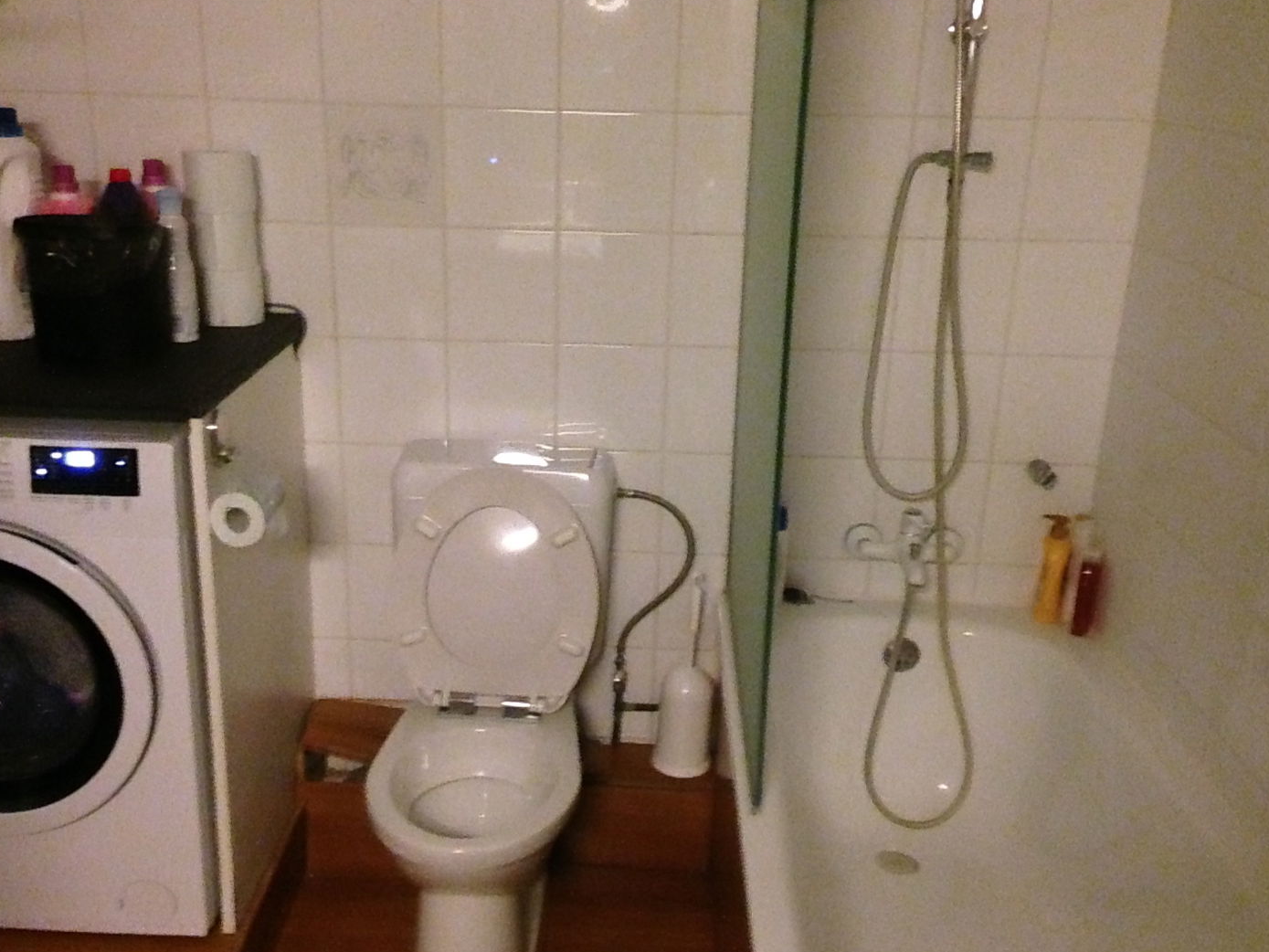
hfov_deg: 49.0
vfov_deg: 37.7
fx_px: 1393
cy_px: 527
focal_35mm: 38
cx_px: 607
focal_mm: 4.12
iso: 1600
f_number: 2.4
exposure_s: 1/20
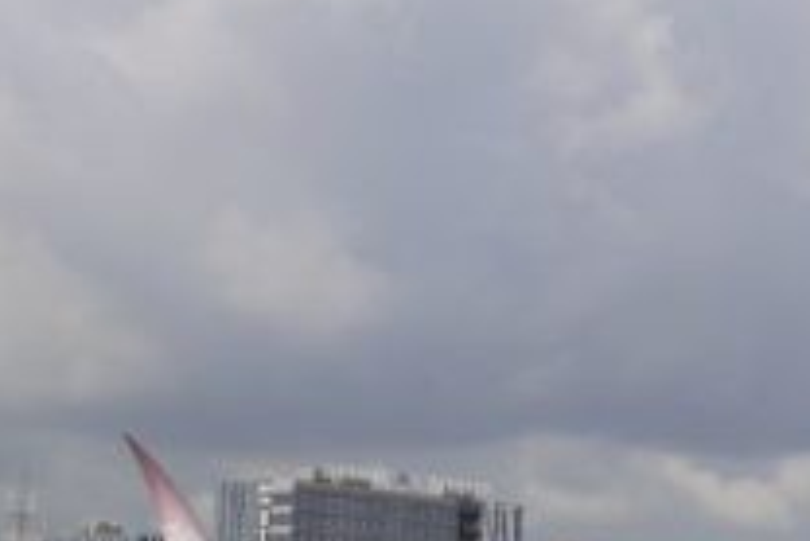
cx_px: 424
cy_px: 1041
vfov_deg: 10.7
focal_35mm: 118
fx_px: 2657
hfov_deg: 17.3
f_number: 10
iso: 100
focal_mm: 16
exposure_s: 1/250
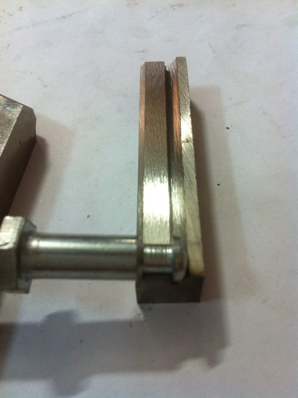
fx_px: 403
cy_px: 199
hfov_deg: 40.6
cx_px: 149
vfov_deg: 52.7
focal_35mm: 35
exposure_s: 1/15
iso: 160
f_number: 2.8
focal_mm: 3.85
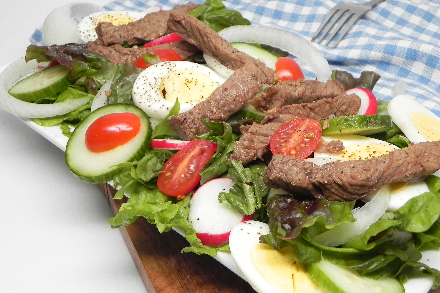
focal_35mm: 48
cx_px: 232
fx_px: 587
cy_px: 174
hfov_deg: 41.1
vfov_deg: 28.0
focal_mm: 7.3
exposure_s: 1/34.1
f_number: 3.2
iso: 160
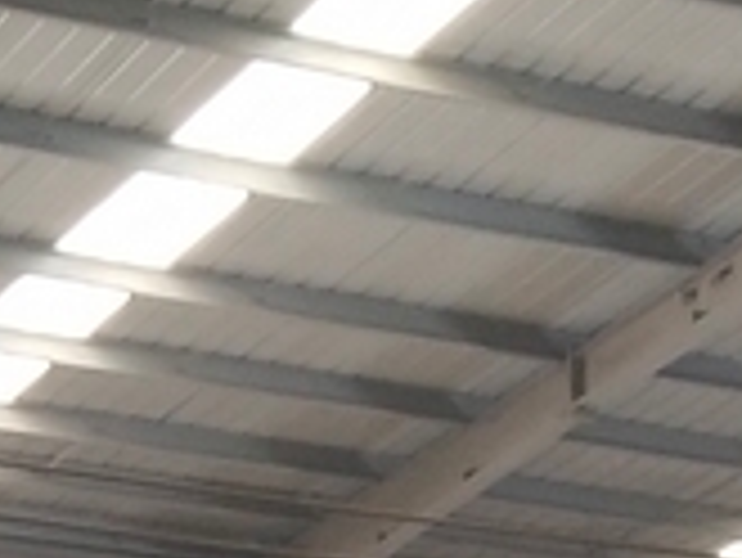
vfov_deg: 6.3
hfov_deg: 9.0
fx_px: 4676
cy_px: 1701
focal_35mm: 218
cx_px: -54
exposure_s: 1/33.3
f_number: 1.8
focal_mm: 3.95
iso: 352
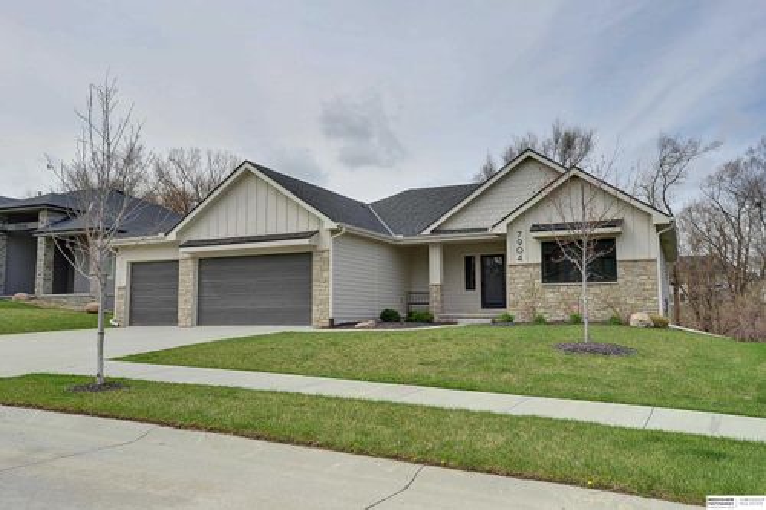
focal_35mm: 30
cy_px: 255
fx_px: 638
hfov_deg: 61.9
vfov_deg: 43.6
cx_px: 383
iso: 125
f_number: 16
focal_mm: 30
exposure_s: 1/80
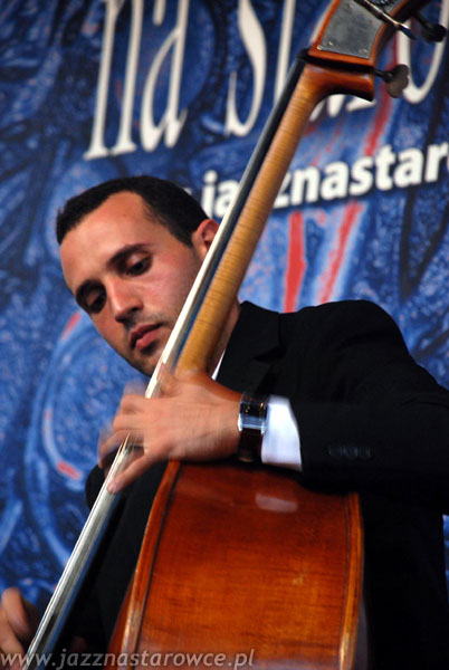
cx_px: 224
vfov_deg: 10.1
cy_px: 335
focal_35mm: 202
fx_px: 3775
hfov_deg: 6.8
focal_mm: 135
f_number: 5.6
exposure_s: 1/30
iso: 800
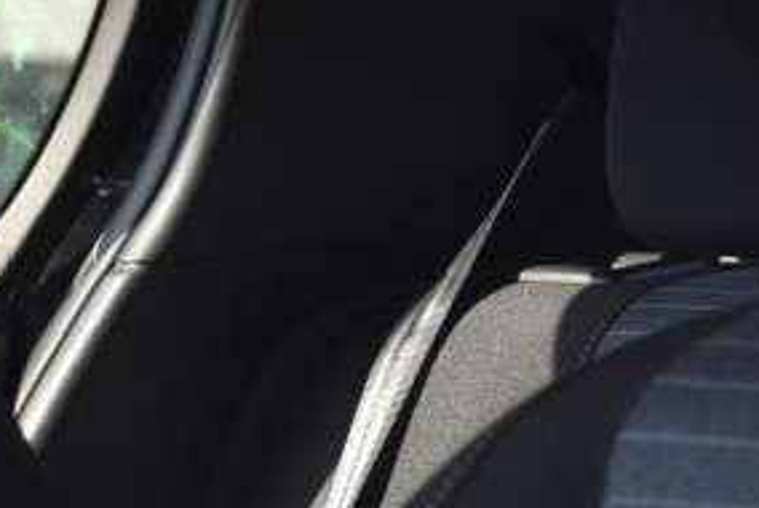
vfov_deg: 5.1
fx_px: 5698
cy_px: 9
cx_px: 176
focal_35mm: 270
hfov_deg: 7.6
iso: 400
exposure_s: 1/200
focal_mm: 50
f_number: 7.1
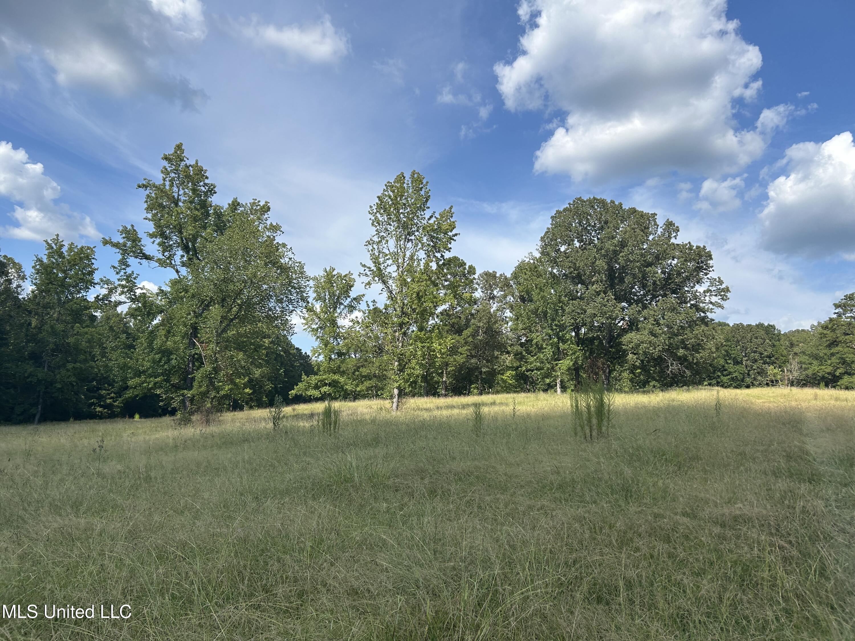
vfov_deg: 53.1
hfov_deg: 67.3
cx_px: 428
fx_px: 642
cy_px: 320
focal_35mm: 26
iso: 50
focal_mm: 5.7
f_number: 1.5
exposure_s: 1/3356
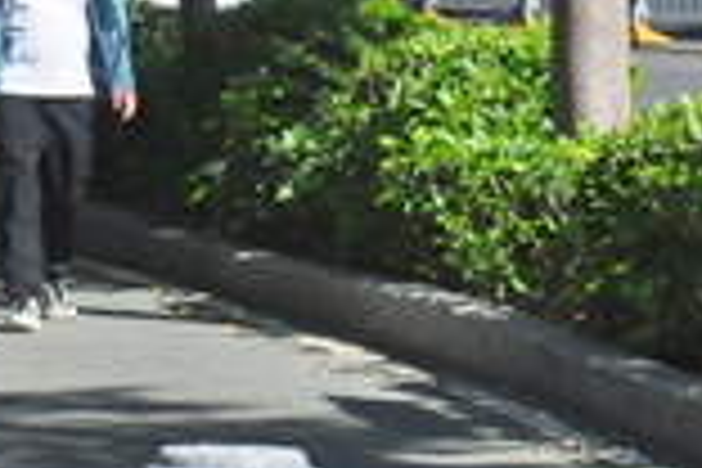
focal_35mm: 334
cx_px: -446
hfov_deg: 6.1
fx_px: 6512
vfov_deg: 4.1
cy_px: -117
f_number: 14
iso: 2500
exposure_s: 1/3200
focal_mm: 58
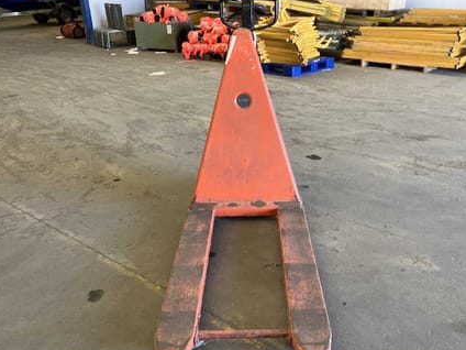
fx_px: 444
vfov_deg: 42.9
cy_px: 196
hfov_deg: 55.3
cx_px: 252
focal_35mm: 33
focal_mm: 3.99
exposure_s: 1/60
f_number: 1.8
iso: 100
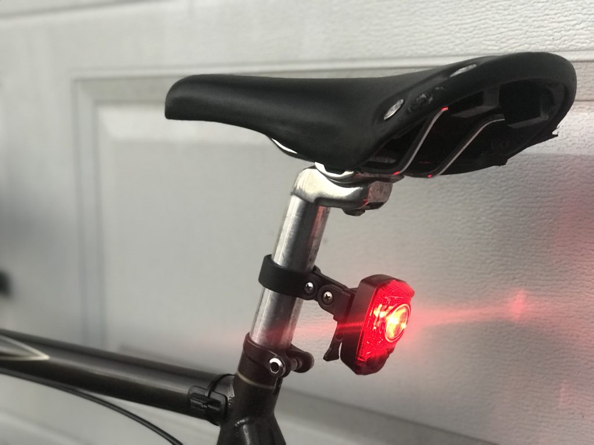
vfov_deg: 25.7
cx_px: 297
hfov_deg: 33.8
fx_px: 978
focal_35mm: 57
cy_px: 222
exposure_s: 1/53
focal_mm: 6.6
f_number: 2.8
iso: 400
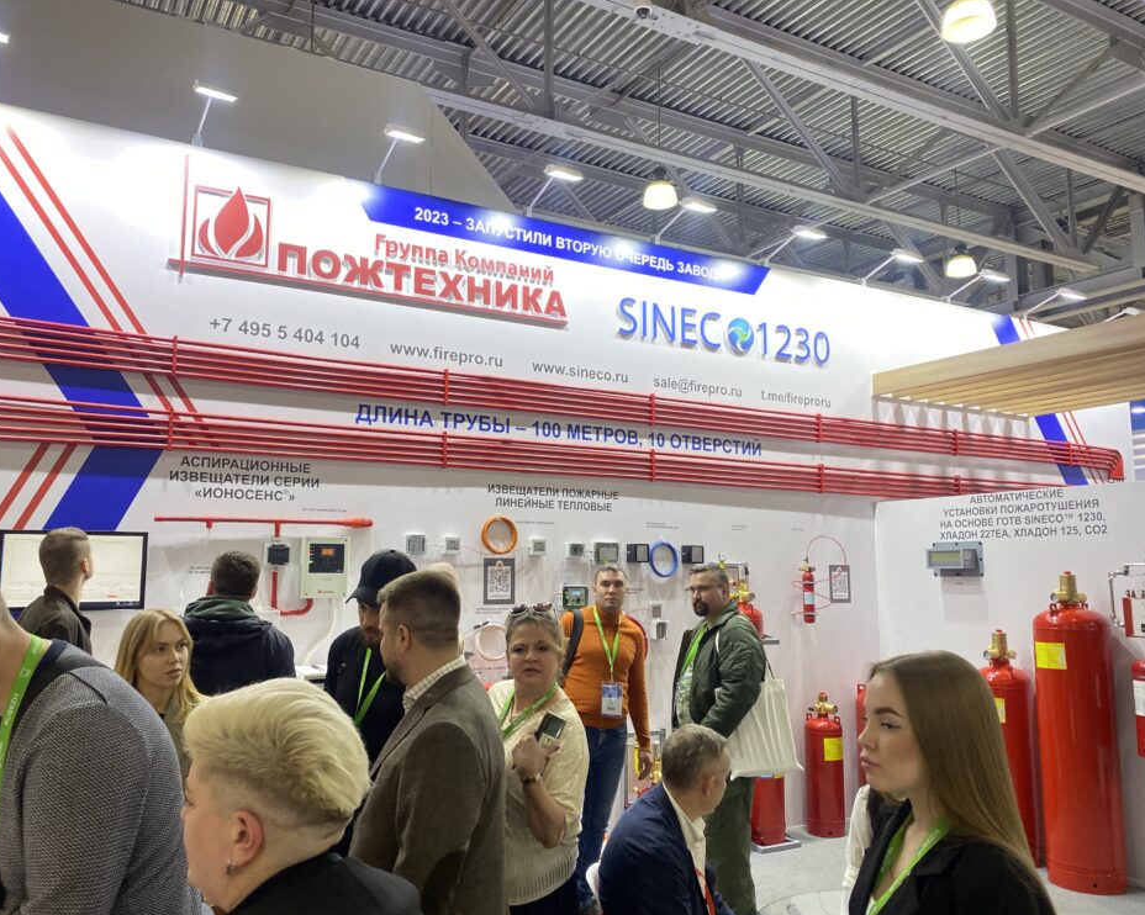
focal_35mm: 28
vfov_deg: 51.5
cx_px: 564
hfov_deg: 62.2
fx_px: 949
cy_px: 453
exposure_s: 1/100
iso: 125
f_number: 1.8
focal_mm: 4.25
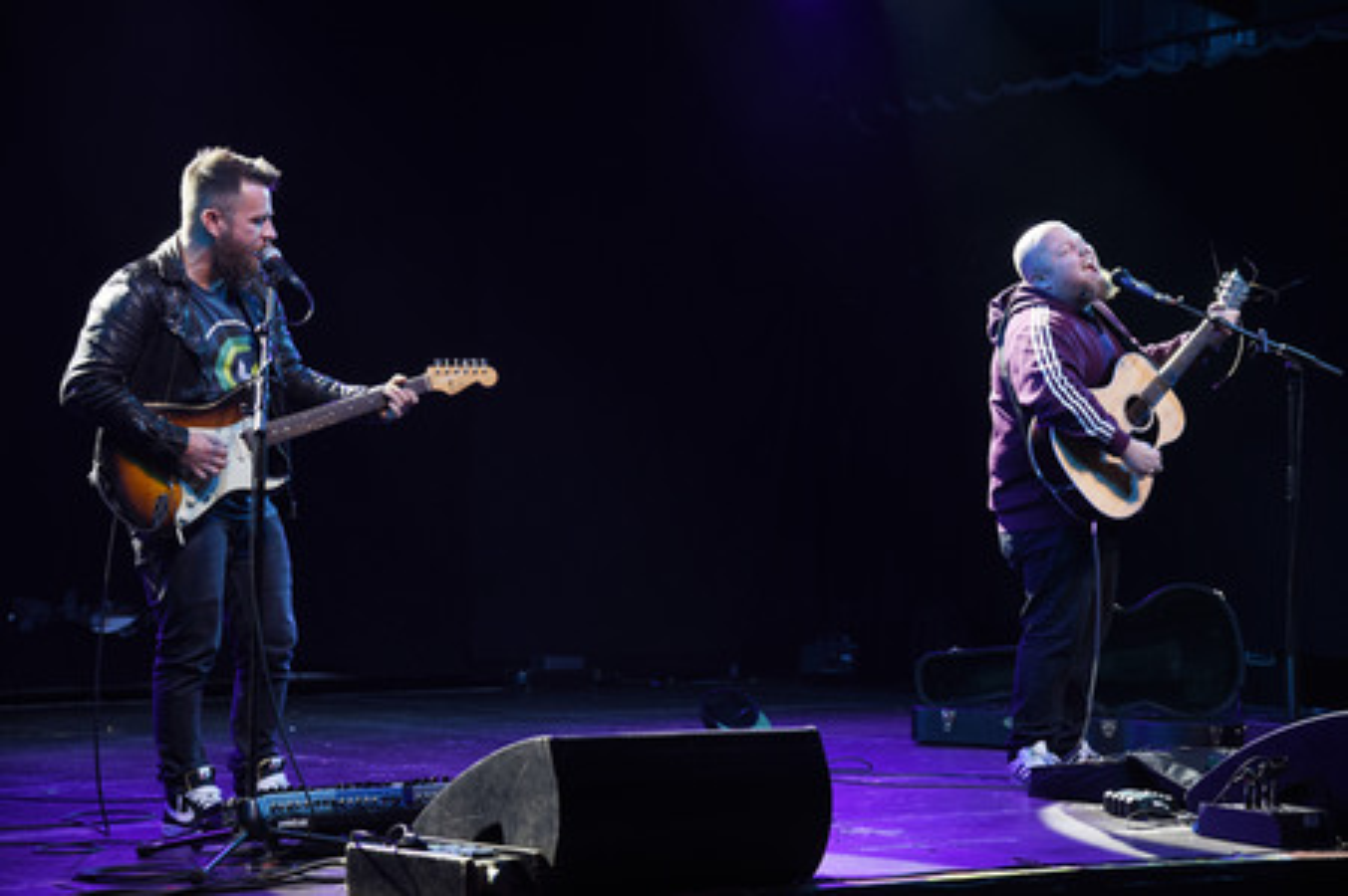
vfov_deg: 17.5
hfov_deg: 26.0
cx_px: 674
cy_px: 448
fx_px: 2918
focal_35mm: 78
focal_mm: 78
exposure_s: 1/80
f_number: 5.6
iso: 320
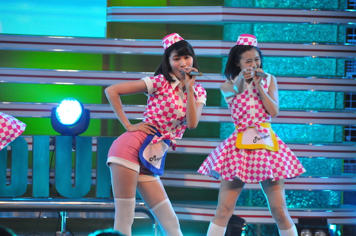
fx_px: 2962
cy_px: 118
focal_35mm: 300
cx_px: 178
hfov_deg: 6.9
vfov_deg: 4.6
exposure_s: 1/400
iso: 2500
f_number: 5.6
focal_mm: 200
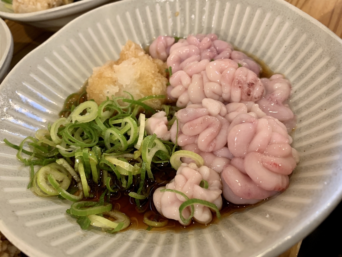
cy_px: 128
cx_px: 171
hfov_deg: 67.3
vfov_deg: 53.1
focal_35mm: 26
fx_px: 257
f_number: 1.8
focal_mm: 4.25
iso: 250
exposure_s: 1/40
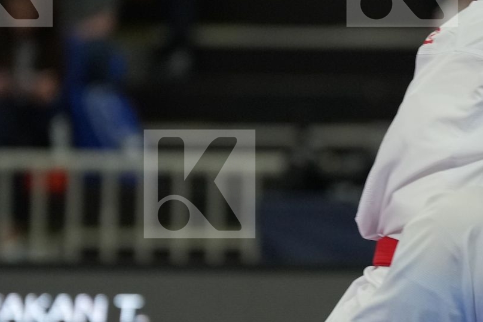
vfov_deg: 2.1
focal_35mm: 668
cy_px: 184
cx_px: 402
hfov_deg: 3.1
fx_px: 8963
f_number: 2.8
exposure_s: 1/1000
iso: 1600
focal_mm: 200
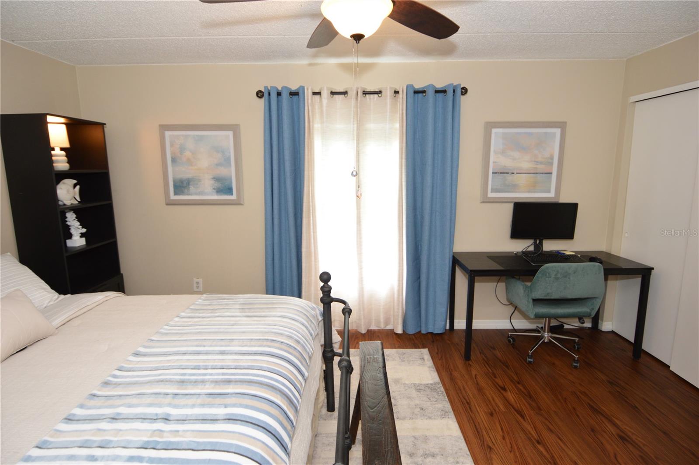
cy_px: 232
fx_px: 349
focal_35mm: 18
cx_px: 350
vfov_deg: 67.3
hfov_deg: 90.1
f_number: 4
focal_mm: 12
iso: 450
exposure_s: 1/60
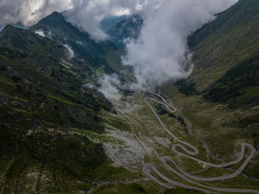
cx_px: 130
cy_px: 97
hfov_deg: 67.3
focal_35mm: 26
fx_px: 194
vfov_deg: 53.0
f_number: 2.2
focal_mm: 4.7
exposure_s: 1/100
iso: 100
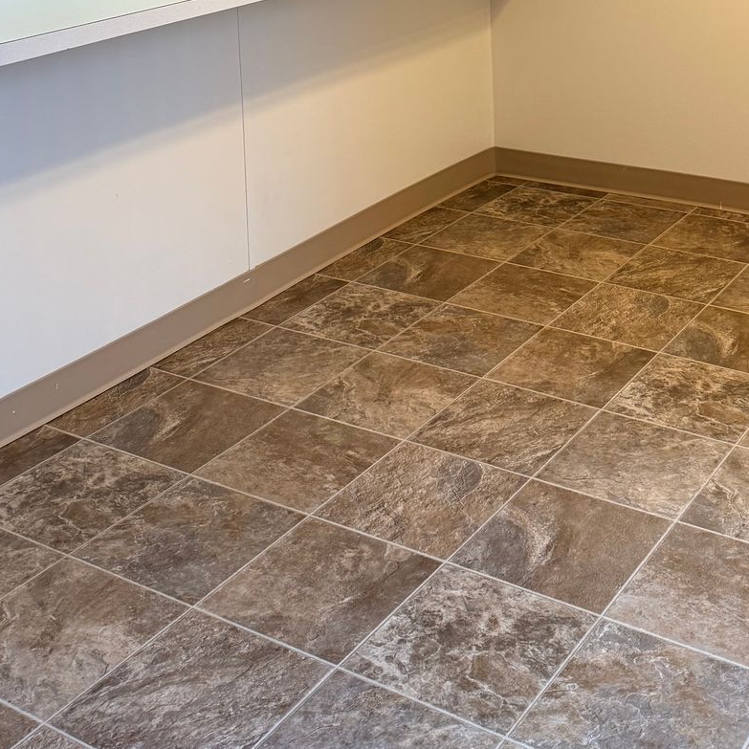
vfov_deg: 29.8
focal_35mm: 52
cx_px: 526
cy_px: -56
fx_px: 1273
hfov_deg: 32.4
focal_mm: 6.76
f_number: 1.78
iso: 125
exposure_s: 1/60
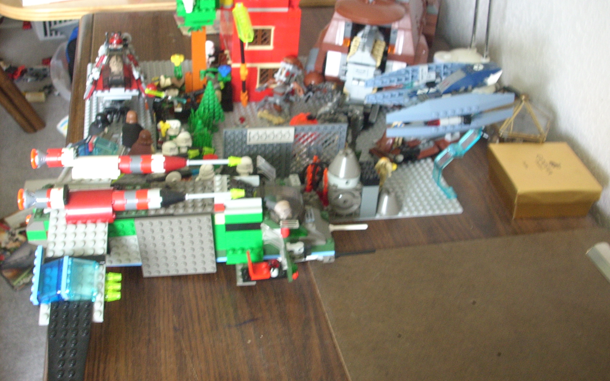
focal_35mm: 49
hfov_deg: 41.1
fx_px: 815
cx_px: 306
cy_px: 155
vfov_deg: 26.3
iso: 200
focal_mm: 7.6
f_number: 3.1
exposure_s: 1/7.3
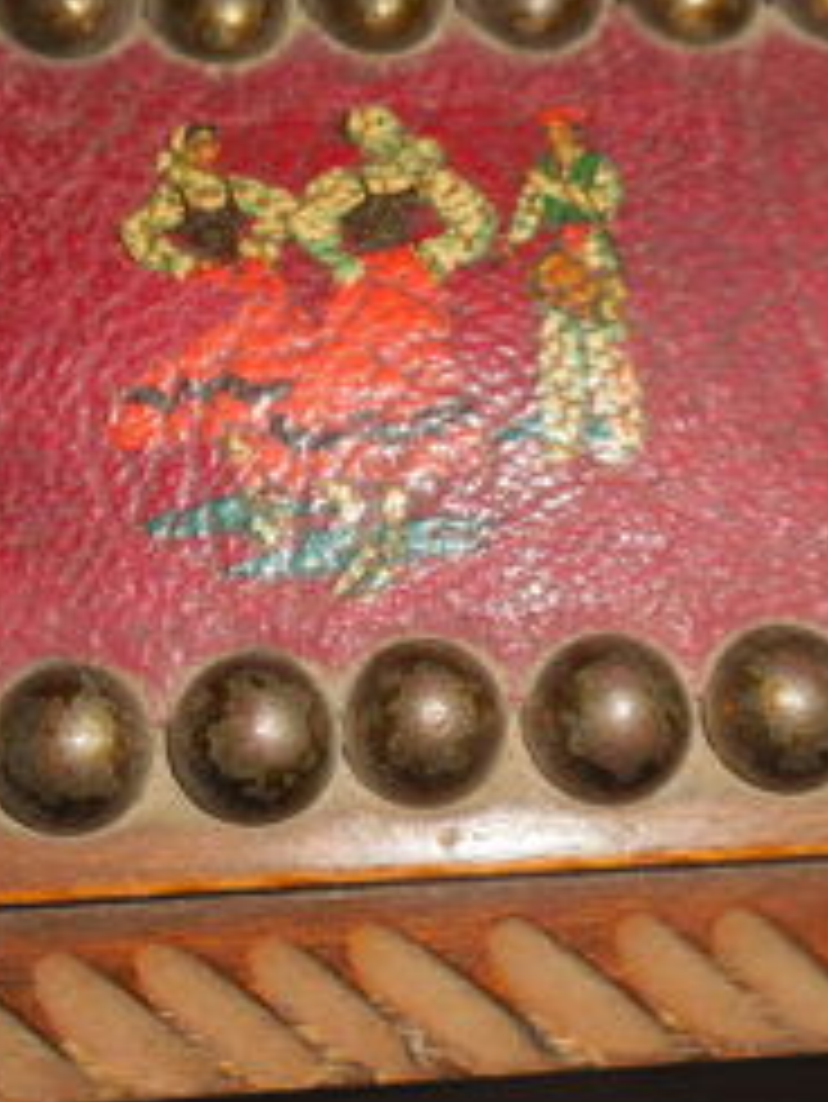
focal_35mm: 49
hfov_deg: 29.5
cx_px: 292
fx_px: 1561
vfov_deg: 38.9
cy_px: 504
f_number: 10.5
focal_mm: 4.5
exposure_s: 1/25
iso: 125
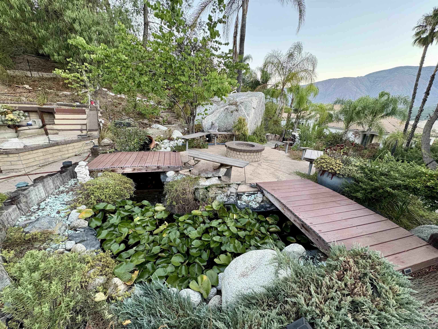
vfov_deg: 85.7
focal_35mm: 14
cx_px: 219
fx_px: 177
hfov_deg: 102.1
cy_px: 164
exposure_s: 1/60
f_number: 2.2
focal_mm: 2.22
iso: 250
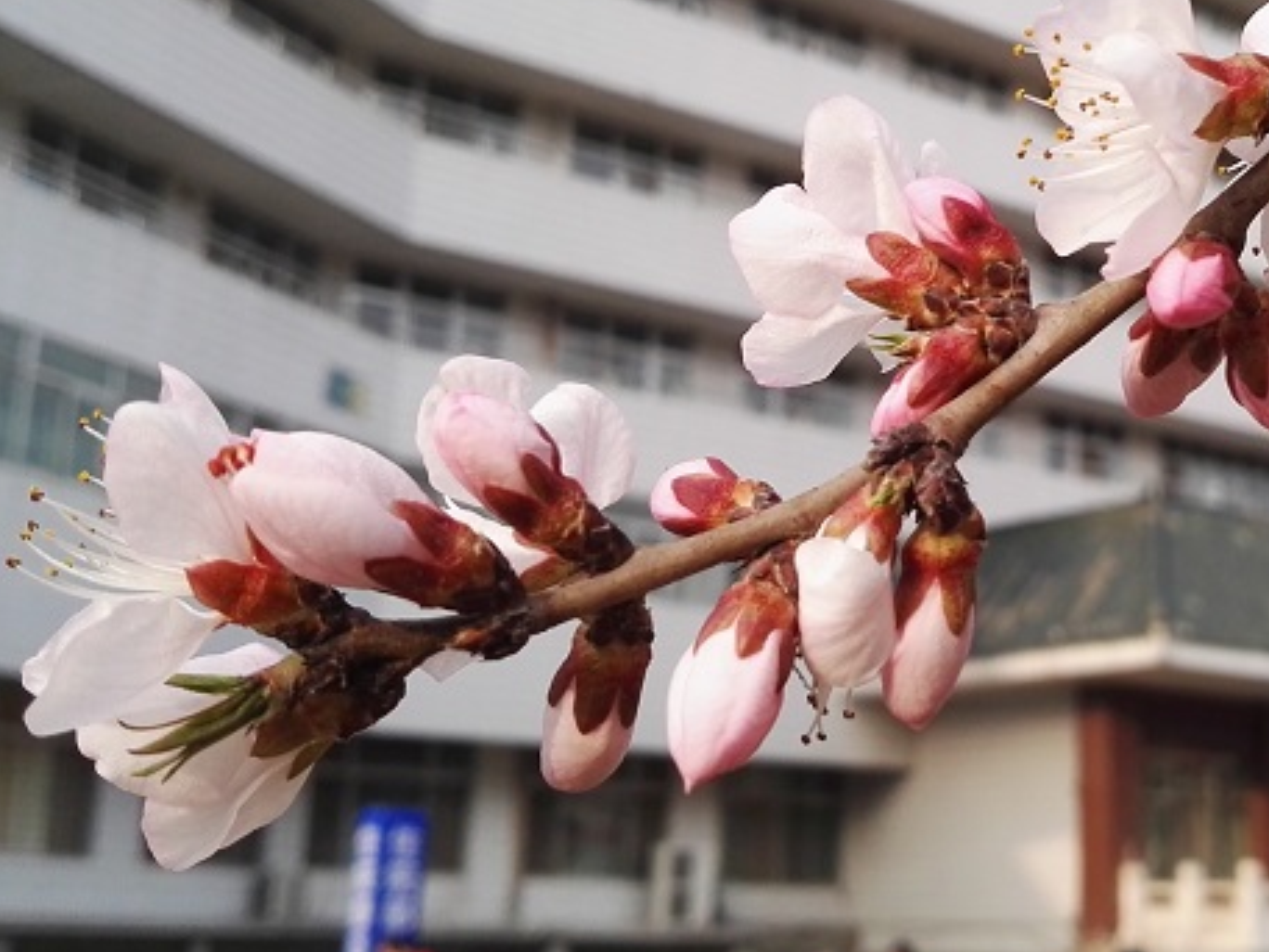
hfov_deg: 32.2
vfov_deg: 24.7
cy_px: 340
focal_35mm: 59
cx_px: 913
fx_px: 2163
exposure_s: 1/364
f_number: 2
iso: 64
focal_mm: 3.83
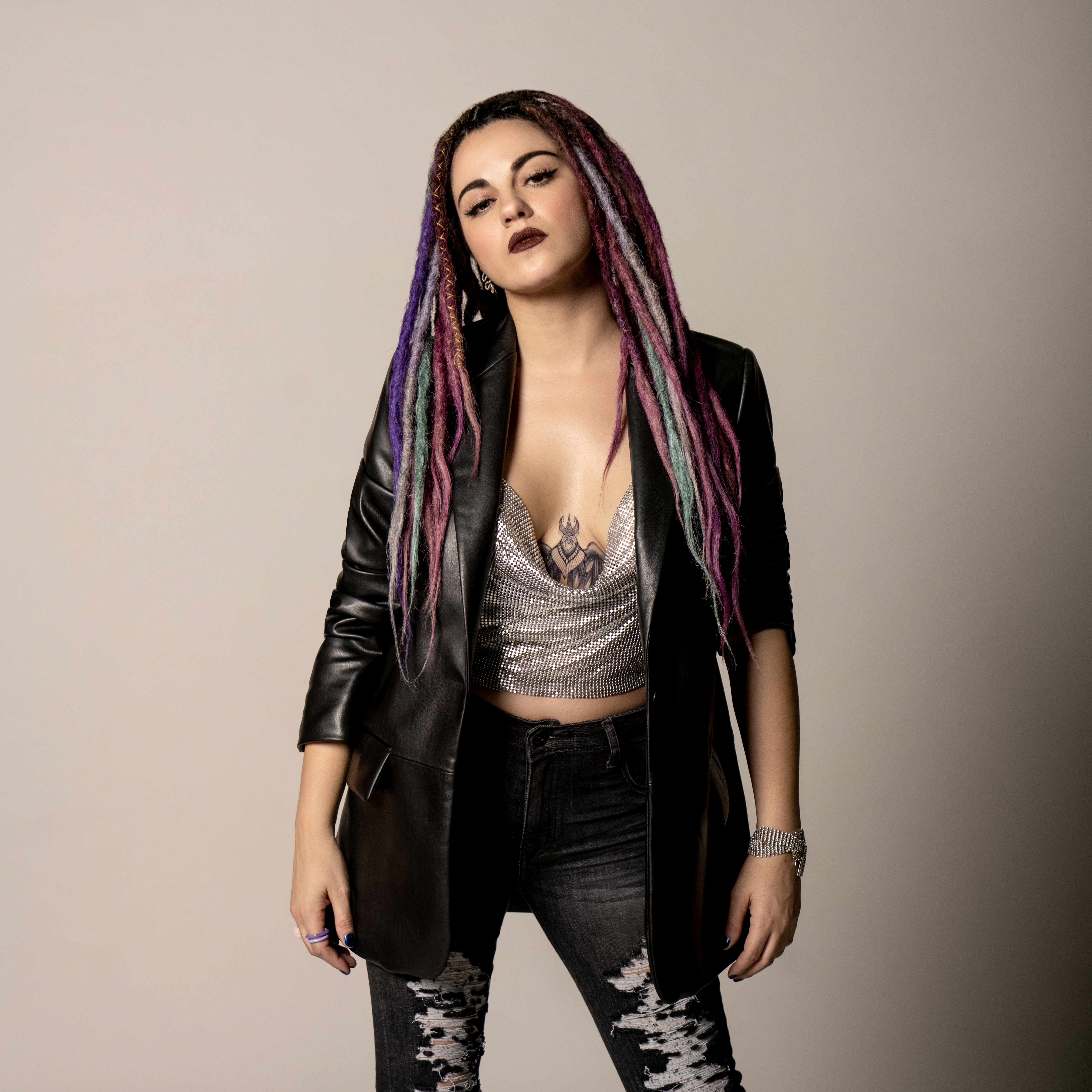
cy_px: 452
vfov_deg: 25.7
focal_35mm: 67
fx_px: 2391
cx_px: 547
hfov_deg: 25.7
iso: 500
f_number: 4
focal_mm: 52
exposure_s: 1/200
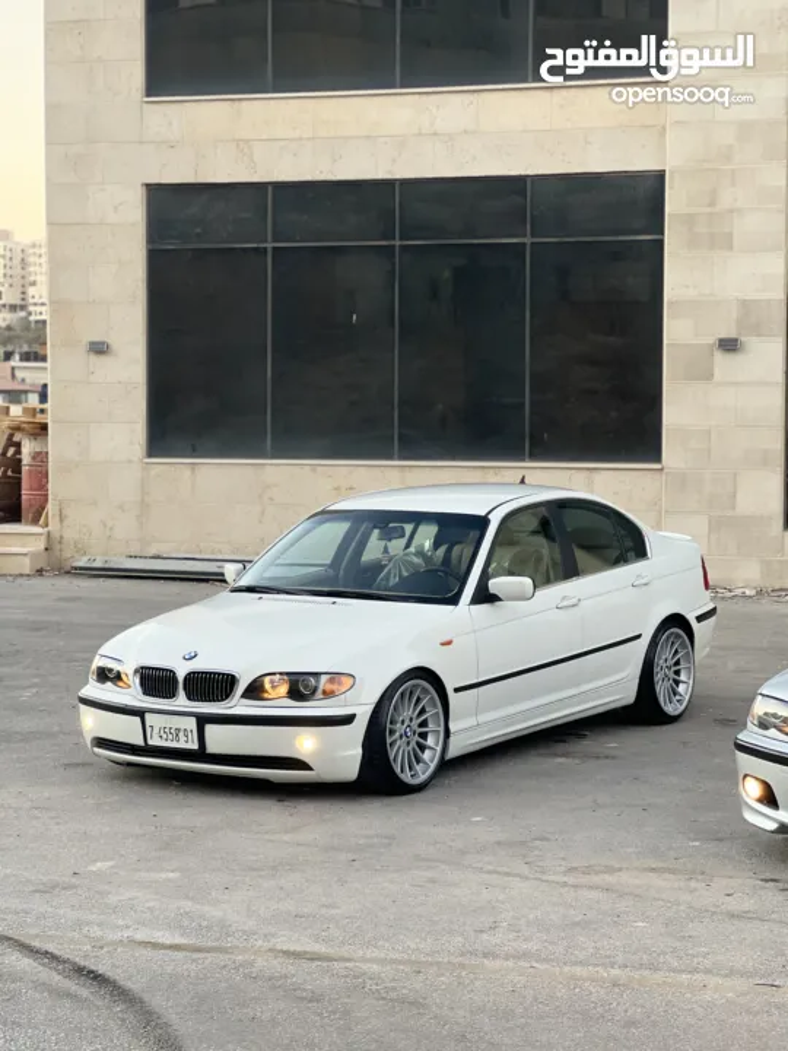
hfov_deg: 19.1
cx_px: 394
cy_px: 526
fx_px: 2337
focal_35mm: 77
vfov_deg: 25.3
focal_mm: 9
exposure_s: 1/66
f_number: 2.8
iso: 250
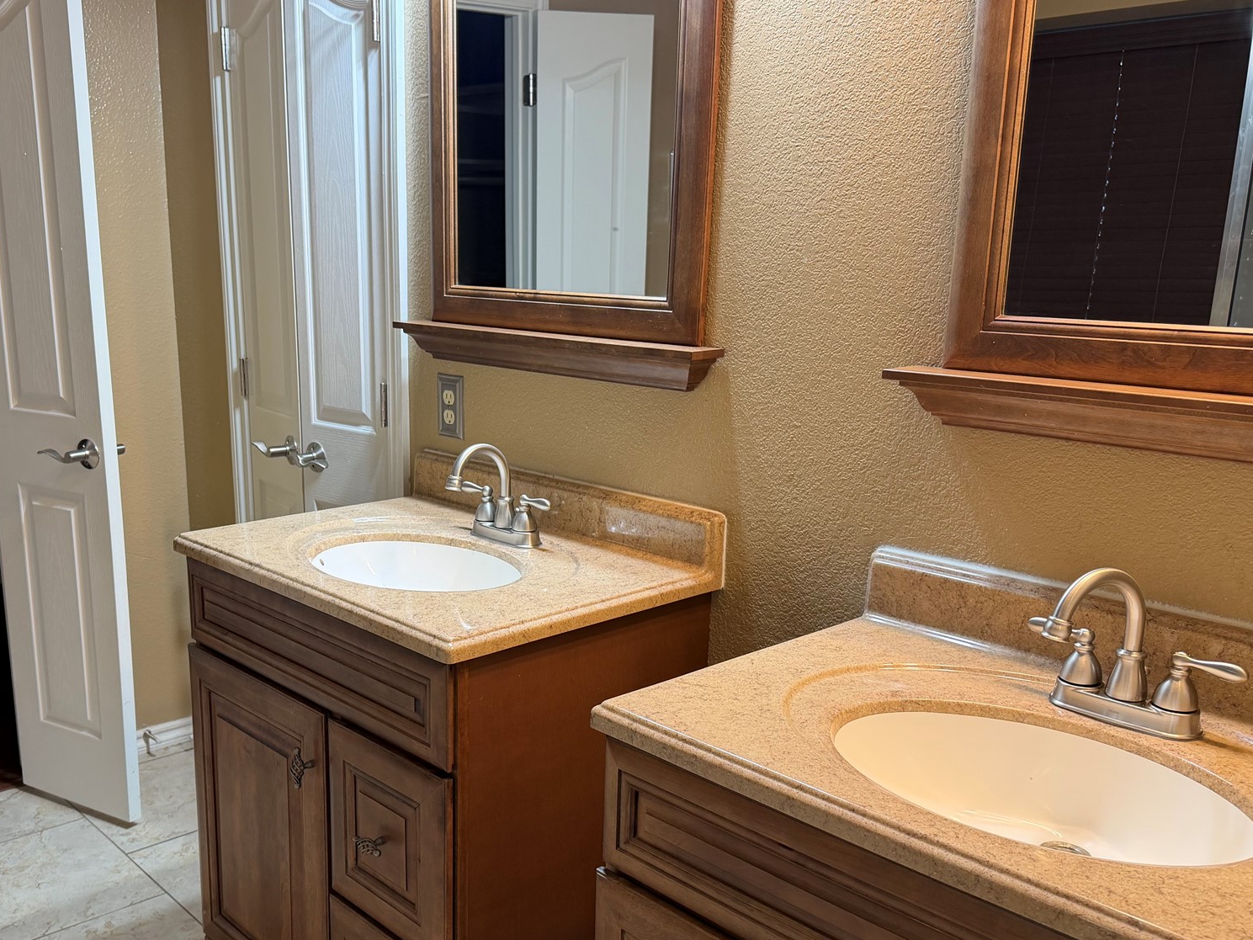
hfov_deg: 54.9
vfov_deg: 42.8
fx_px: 1195
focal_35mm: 33
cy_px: 551
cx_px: 492
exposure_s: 1/60
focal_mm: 6.76
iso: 125
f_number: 1.78
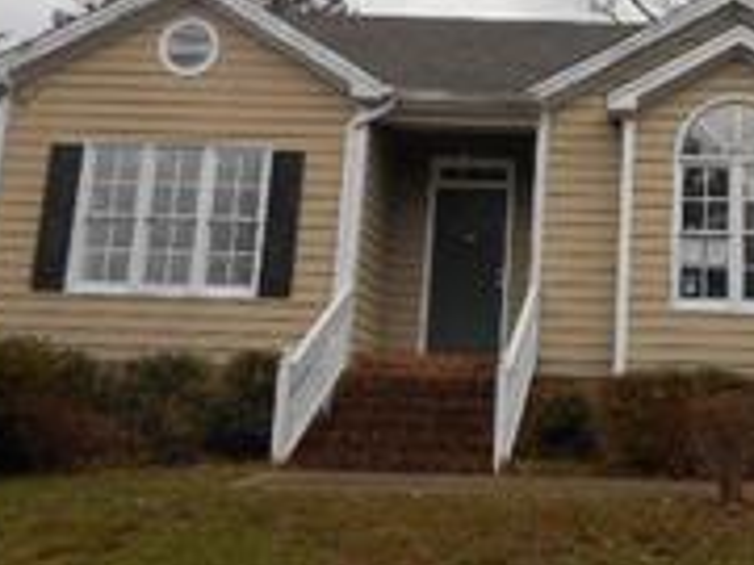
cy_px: 205
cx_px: 662
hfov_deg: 36.1
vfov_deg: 29.0
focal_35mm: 50
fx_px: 1089
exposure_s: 1/200
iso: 80
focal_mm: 4.6
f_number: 3.5
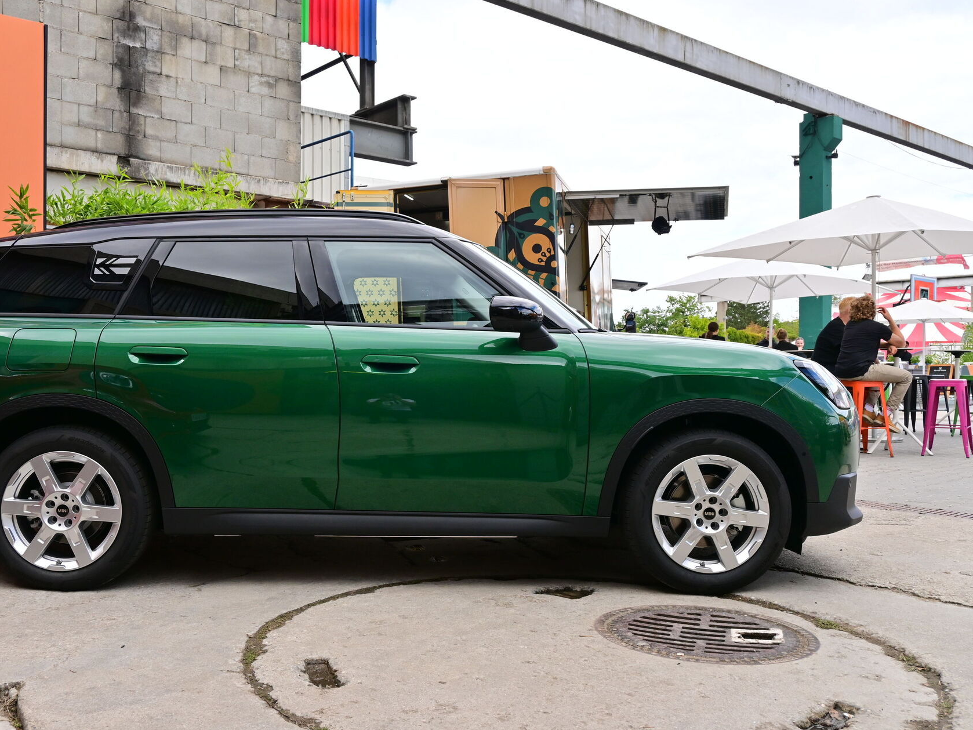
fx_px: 928
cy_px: 370
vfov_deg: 43.0
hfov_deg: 55.2
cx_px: 426
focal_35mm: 33
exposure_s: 1/500
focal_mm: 20
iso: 320
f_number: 5.6
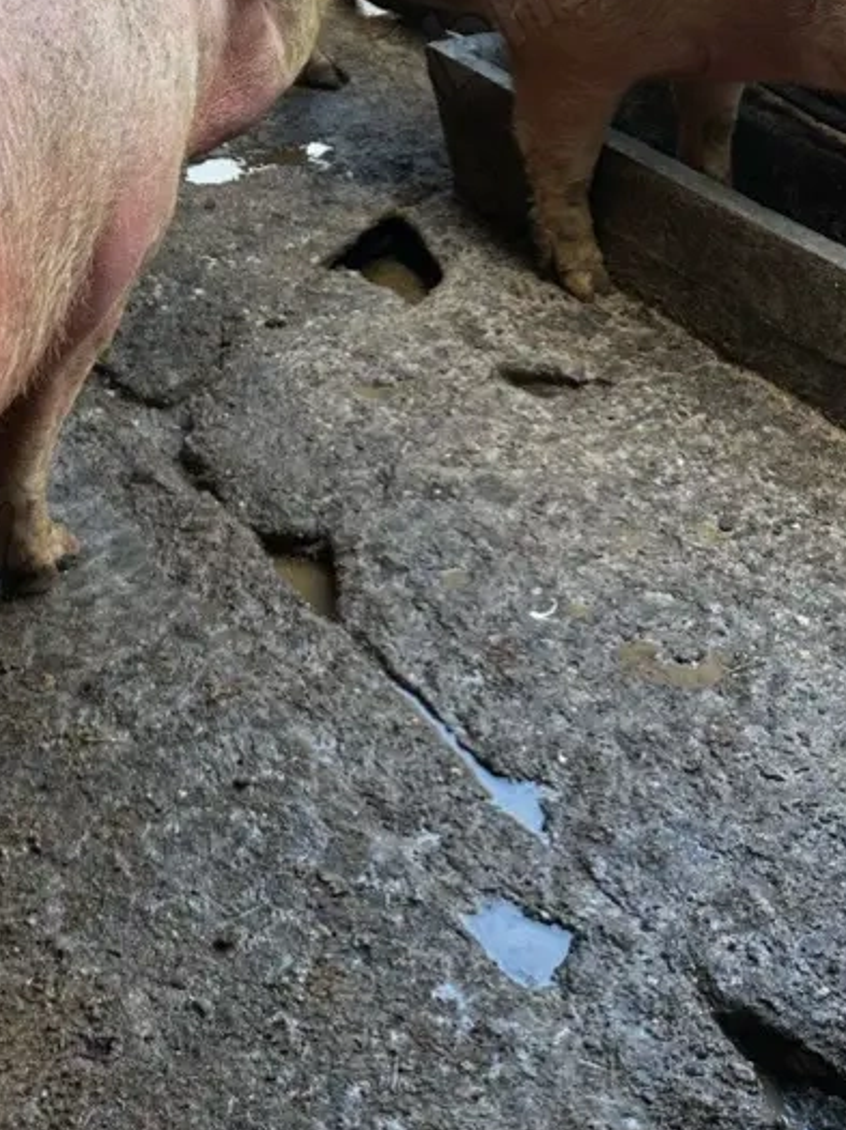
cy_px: 77
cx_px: 129
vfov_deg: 30.1
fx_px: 1990
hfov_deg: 23.5
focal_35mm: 61
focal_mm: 6.86
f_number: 1.78
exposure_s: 1/409
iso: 80
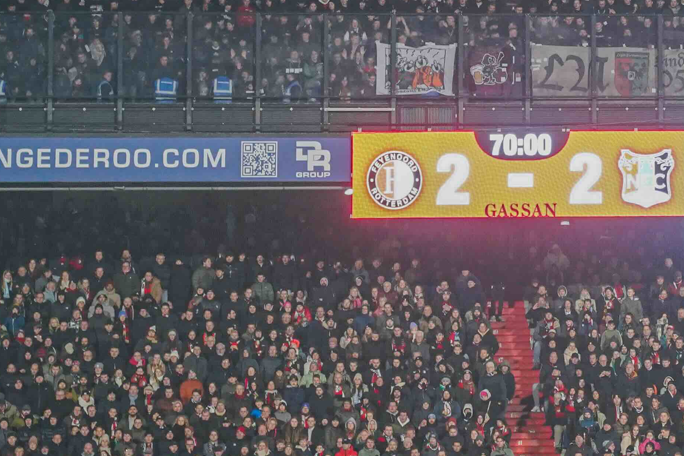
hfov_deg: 6.0
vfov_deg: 4.0
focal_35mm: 341
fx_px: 6478
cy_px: -156
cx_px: 839
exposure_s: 1/200
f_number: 5.6
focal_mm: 105
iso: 2500
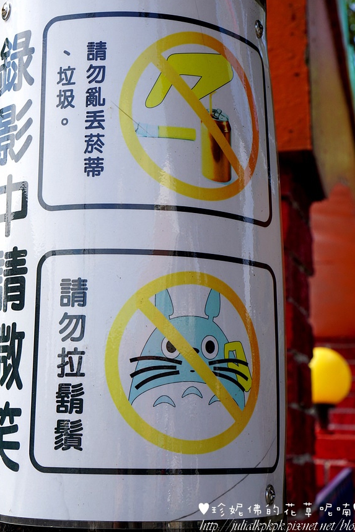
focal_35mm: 63
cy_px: 222
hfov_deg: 21.7
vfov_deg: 32.0
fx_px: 925
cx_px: 156
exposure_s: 1/100
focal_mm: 35
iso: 100
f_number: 9
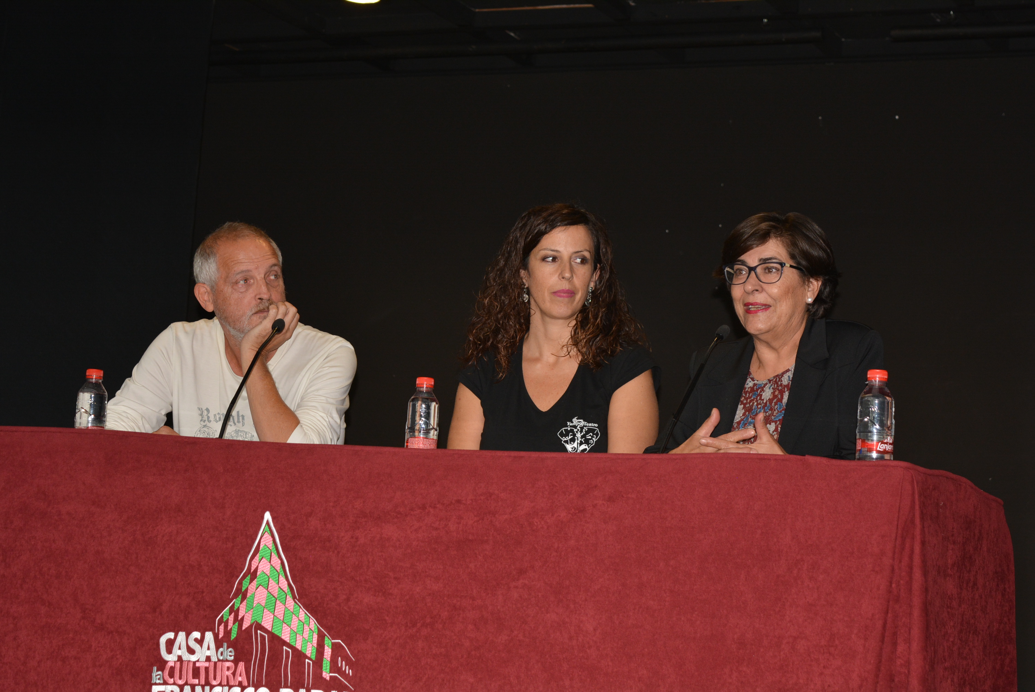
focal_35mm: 82
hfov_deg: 24.6
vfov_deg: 16.6
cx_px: 518
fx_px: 2374
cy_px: 346
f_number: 5.6
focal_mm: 55
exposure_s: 1/60
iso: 400
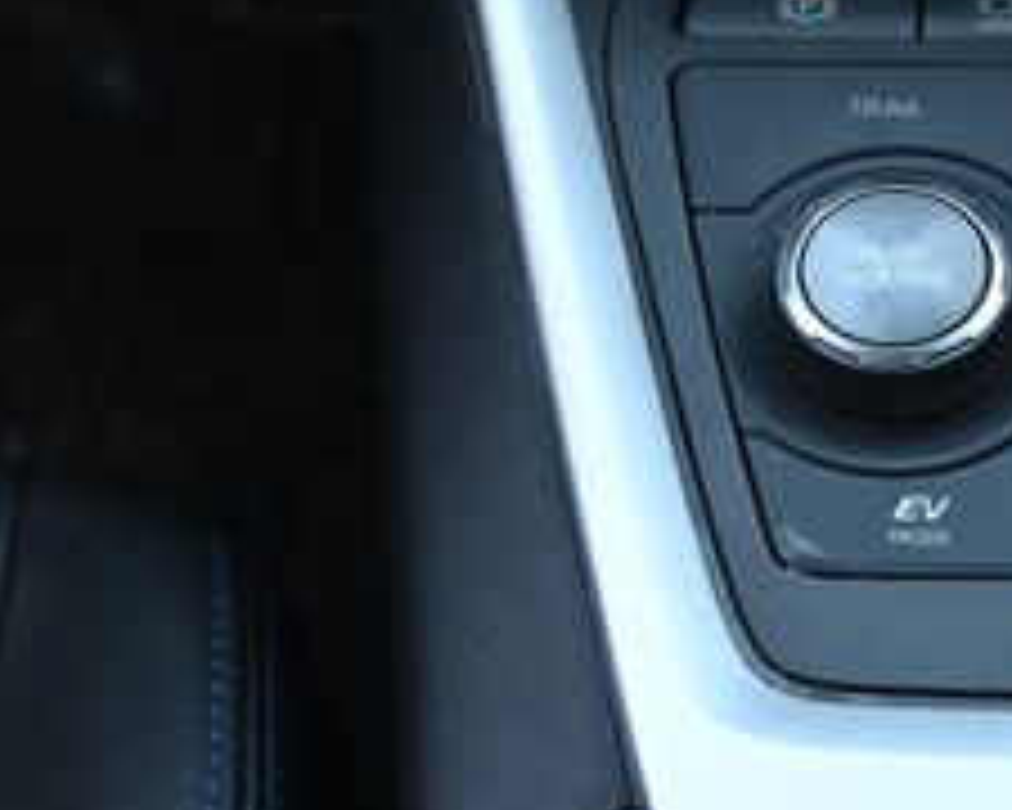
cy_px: 288
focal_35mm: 132
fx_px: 3964
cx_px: 1147
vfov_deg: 11.7
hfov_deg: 14.2
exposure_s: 1/125
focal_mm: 33
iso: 1600
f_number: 5
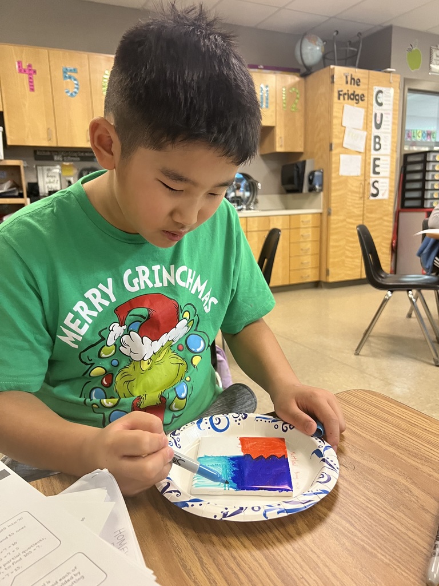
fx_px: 440
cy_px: 293
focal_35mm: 26
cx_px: 220
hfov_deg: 53.1
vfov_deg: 67.3
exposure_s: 1/60
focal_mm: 5.7
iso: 320
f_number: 1.5
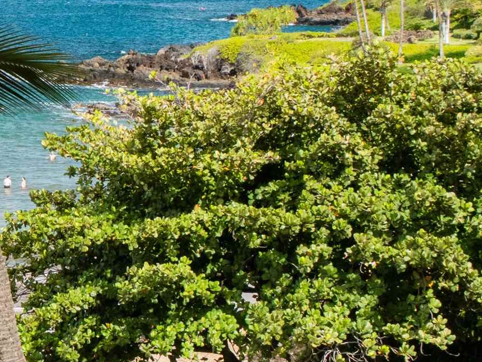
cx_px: -320
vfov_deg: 7.9
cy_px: 87
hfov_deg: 10.1
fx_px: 2606
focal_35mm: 187
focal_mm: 26
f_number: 11
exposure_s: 1/200
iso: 800
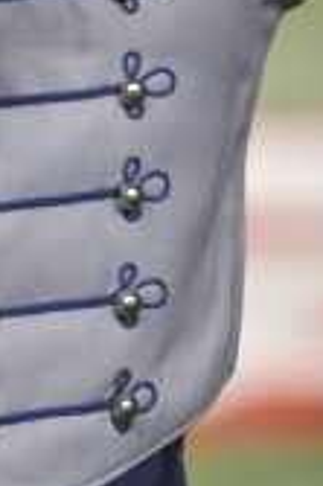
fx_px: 14537
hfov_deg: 1.3
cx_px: -36
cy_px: -6
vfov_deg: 1.9
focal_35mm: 1078
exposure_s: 1/250
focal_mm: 200
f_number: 2.8
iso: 800
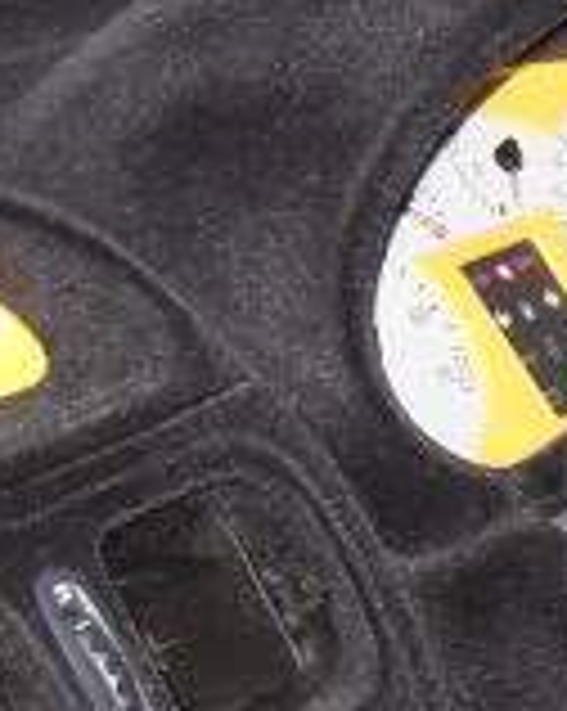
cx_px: 1782
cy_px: 765
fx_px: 3636
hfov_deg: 7.6
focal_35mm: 173
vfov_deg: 11.0
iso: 240
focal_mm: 6.2
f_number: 2.8
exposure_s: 1/45
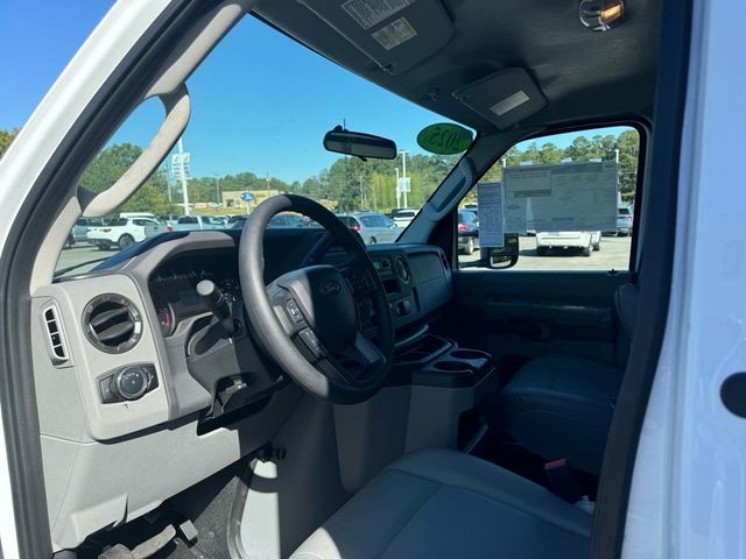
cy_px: 280
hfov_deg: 71.6
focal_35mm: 24
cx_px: 373
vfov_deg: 56.8
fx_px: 517
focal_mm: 6.76
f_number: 1.78
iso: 80
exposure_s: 1/1311
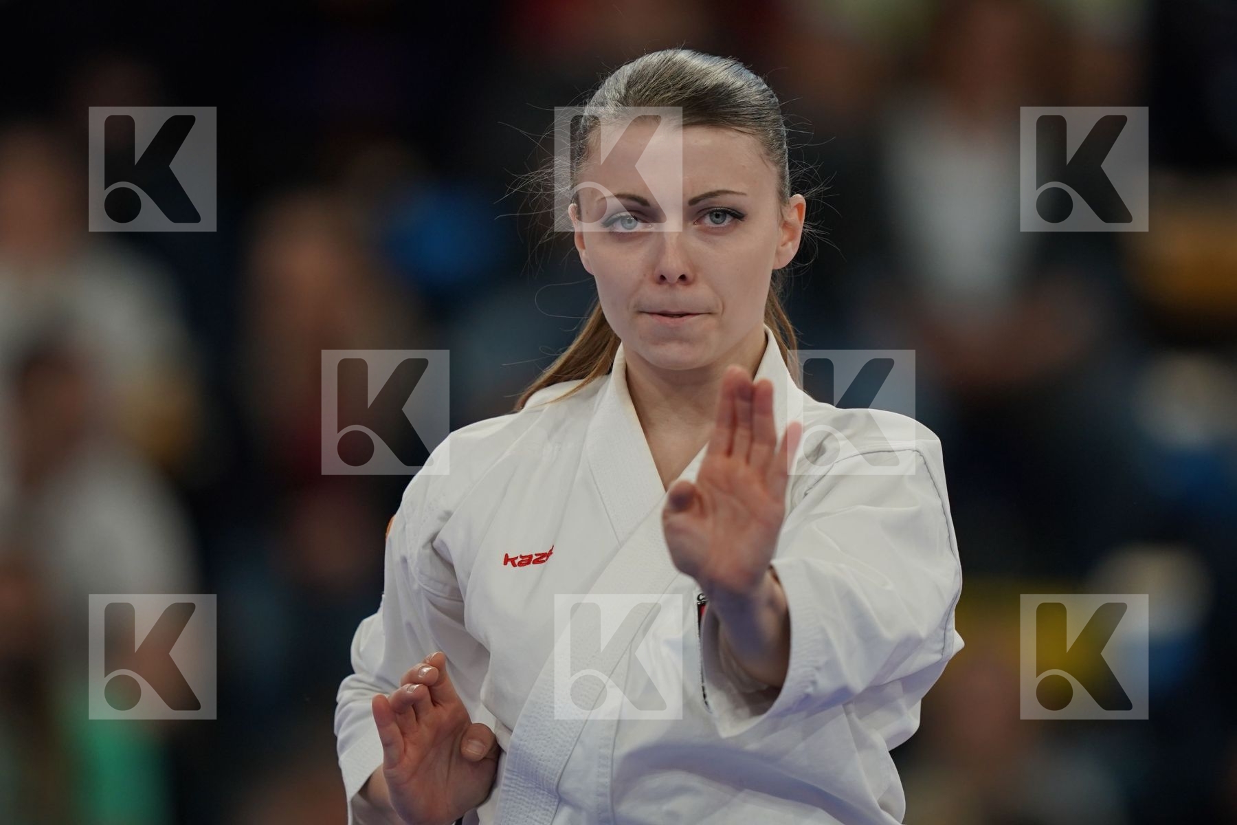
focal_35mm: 600
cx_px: 618
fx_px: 20615
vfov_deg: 2.3
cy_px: 412
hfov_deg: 3.4
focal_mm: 400
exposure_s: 1/500
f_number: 2.8
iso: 640
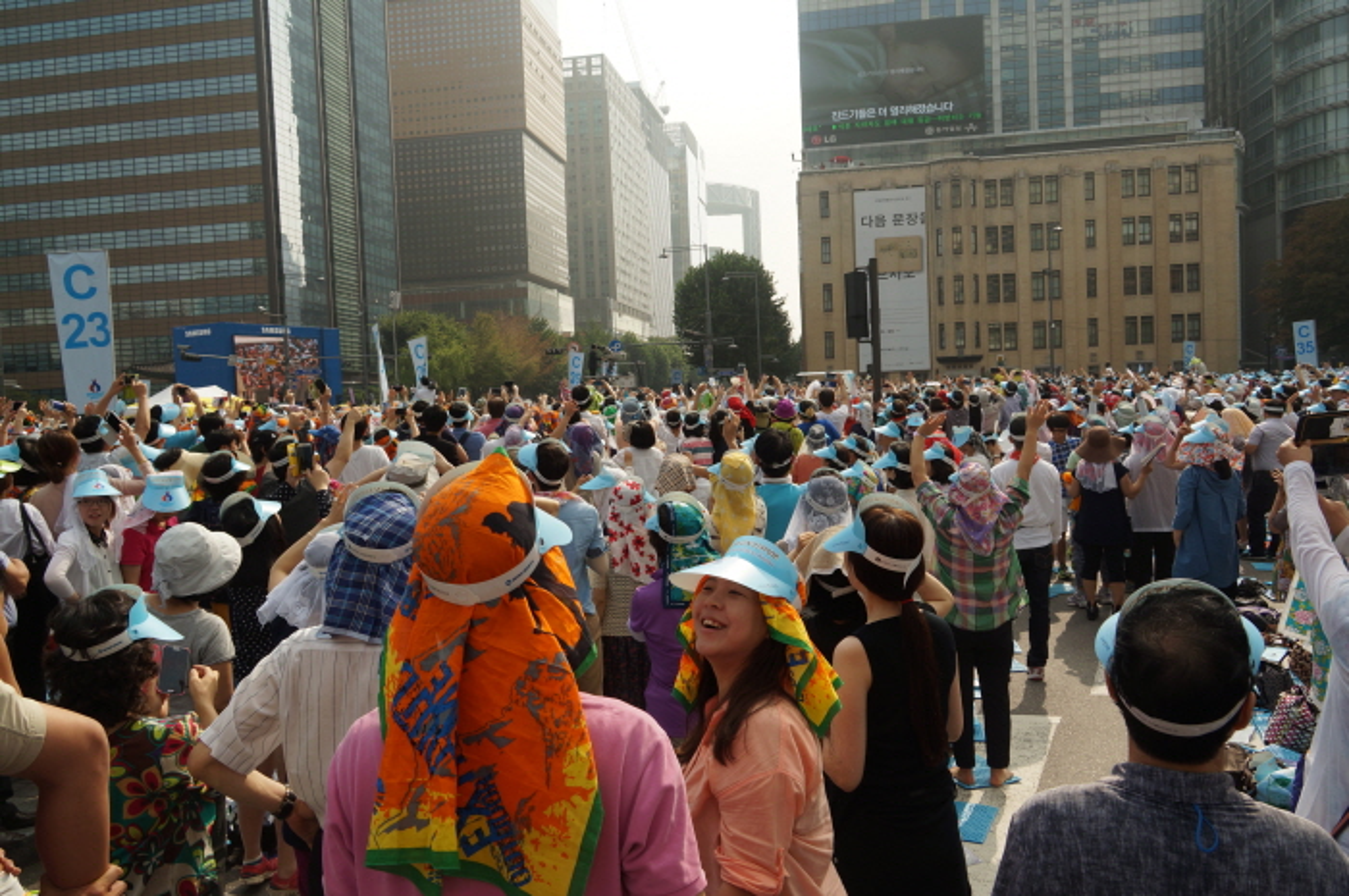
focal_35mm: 27
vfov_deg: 47.8
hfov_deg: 67.4
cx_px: 674
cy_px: 448
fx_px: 1011
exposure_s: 1/250
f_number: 8
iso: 100
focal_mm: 18
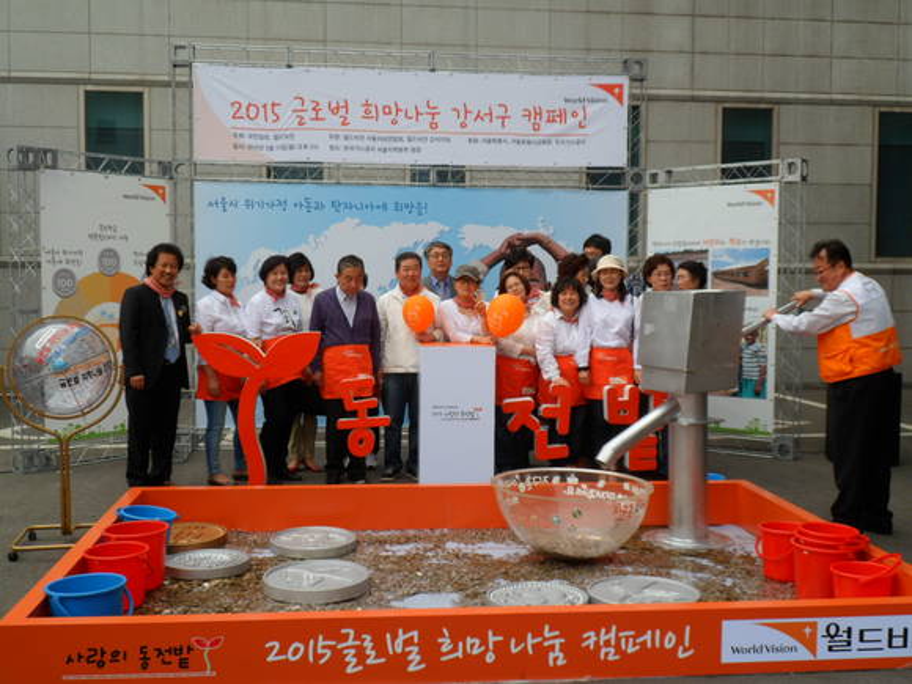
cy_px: 342
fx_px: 1107
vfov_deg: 34.3
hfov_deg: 44.8
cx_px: 456
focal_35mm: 42
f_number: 4
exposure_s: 1/250
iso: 80
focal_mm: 6.5
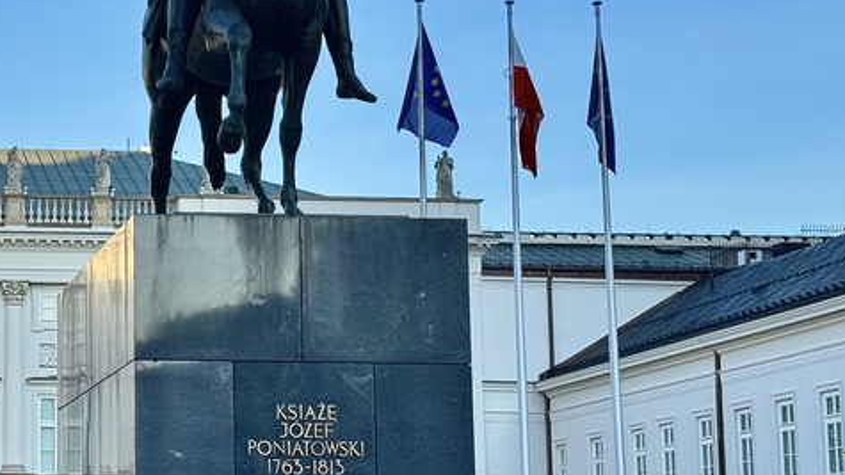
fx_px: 2464
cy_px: 206
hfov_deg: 18.8
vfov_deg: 11.0
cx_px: -34
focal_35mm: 110
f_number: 1.78
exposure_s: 1/980
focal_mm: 6.76
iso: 64
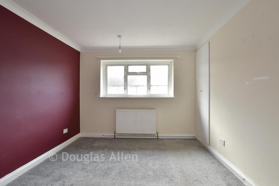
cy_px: 93
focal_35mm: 17
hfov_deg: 93.3
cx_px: 140
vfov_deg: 70.5
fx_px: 132
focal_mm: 11.5
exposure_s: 1/1.6
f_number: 8
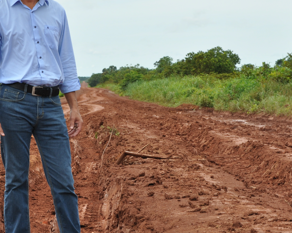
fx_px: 1288
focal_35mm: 149
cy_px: 94
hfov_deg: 12.9
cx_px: 144
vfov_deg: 10.4
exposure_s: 1/320
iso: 200
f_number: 9
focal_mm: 50
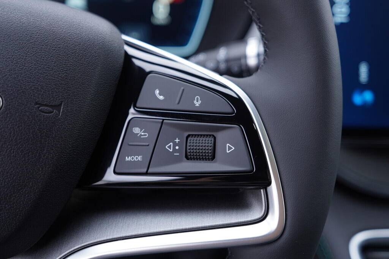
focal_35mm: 36
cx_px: 194
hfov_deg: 53.1
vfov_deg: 36.9
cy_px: 130
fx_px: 389
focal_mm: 24
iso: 160
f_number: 2.8
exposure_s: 1/40
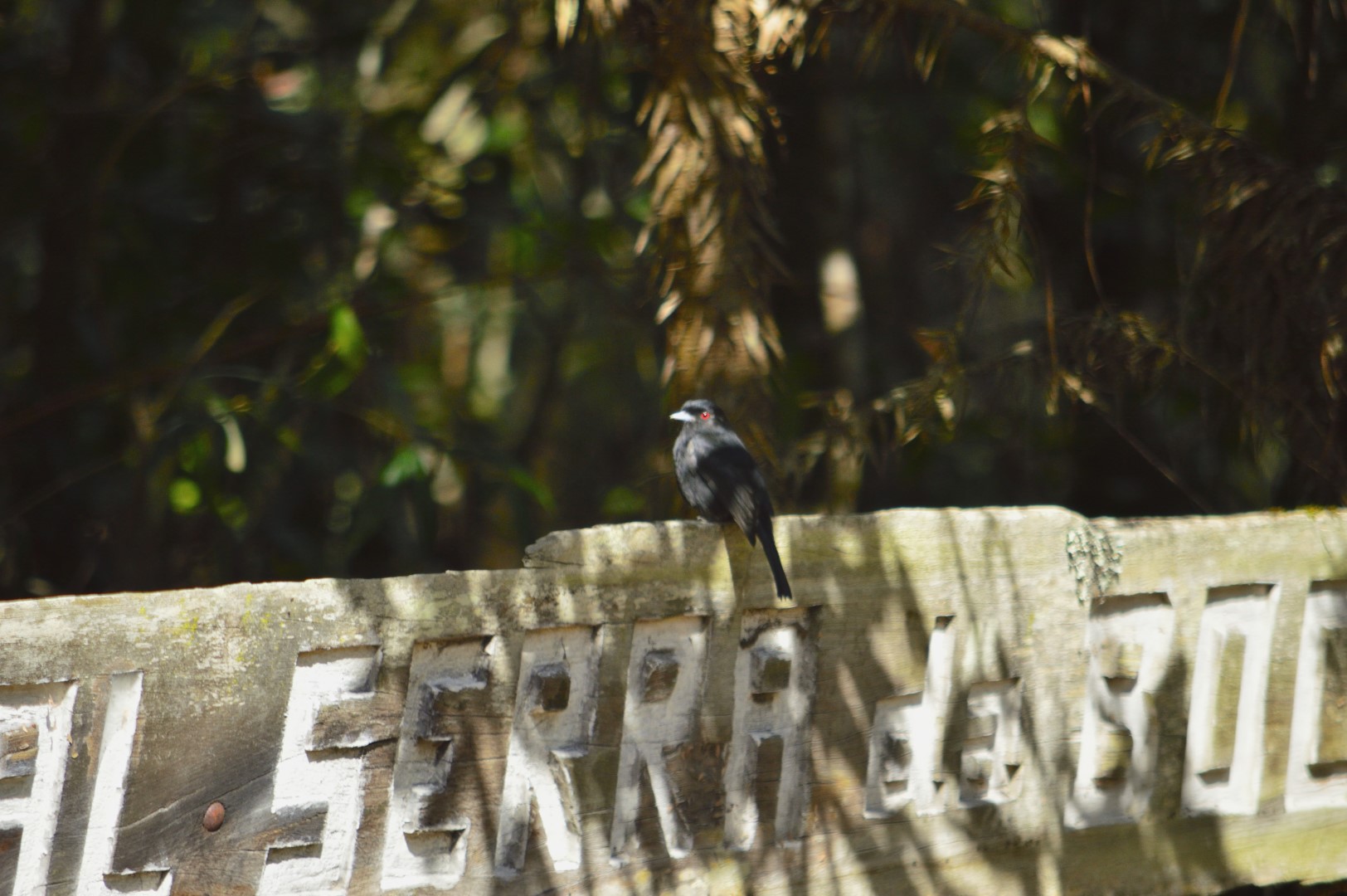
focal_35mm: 450
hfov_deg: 4.6
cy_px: 448
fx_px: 16823
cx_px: 674
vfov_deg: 3.1
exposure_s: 1/800
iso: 400
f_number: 5.6
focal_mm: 300
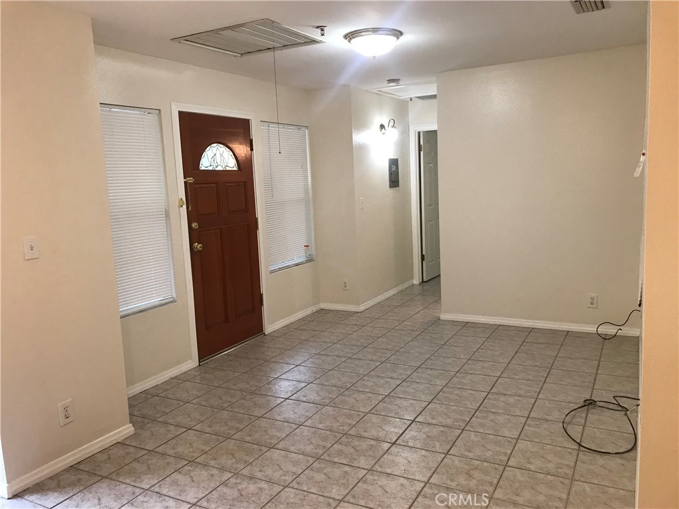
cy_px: 254
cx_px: 340
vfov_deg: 49.7
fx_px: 549
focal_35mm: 28
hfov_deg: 63.4
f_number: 1.8
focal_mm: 3.99
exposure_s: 1/30
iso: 32
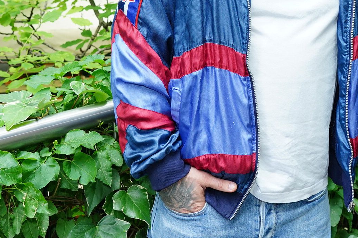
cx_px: 265
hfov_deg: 28.5
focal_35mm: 70
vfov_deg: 18.9
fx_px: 696
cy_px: -4
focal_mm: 24
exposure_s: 1/125
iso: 400
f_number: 5
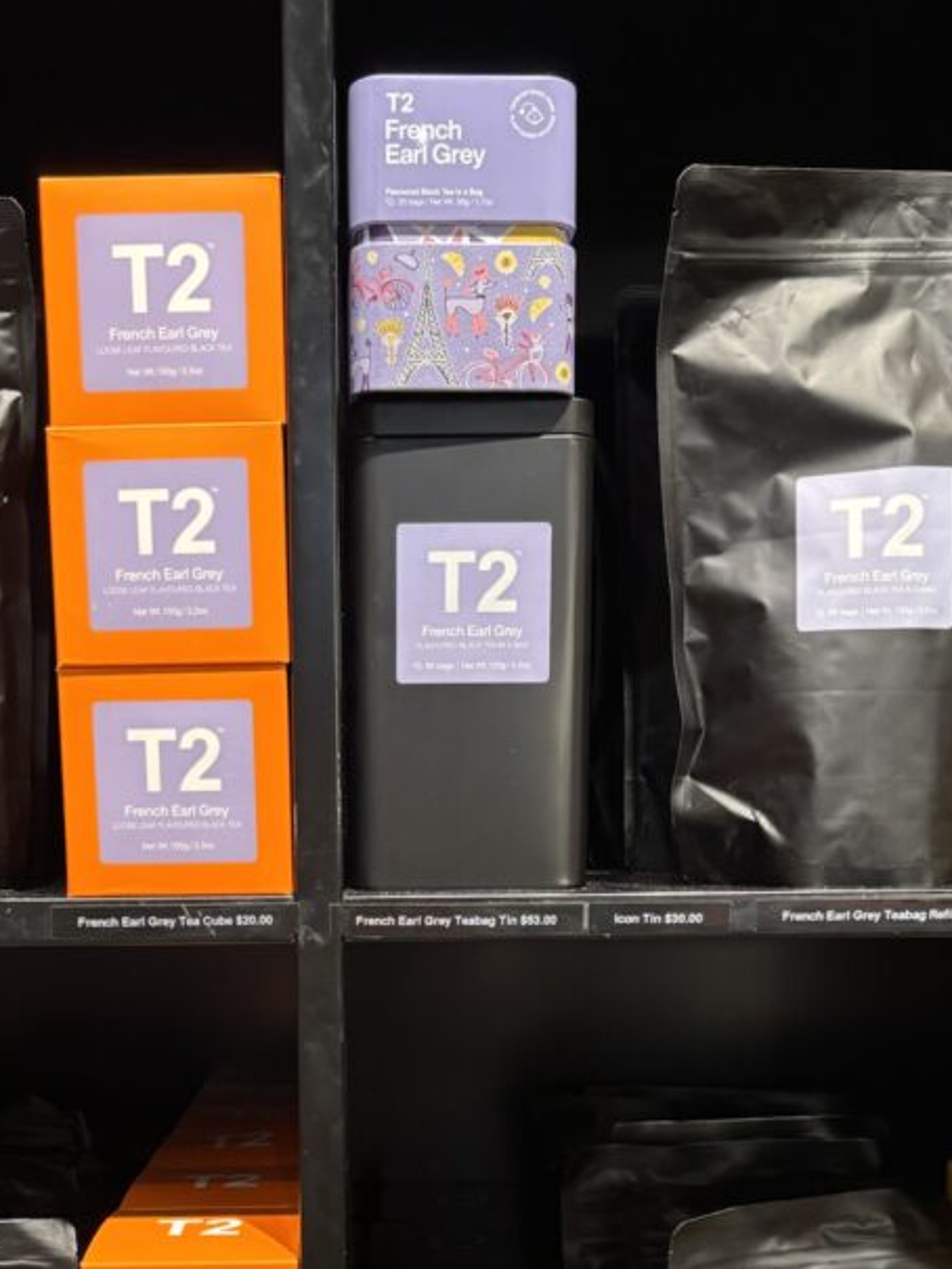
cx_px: 354
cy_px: 1042
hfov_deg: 32.7
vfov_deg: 40.9
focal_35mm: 44
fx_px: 1613
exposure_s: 1/50
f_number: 1.6
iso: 200
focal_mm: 5.96
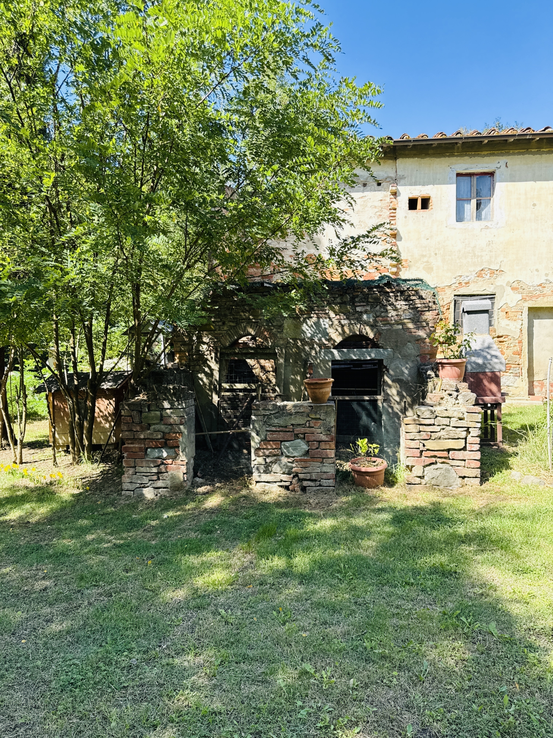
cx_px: 276
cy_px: 369
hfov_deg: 56.8
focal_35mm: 24
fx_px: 511
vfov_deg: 71.6
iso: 100
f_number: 1.78
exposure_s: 1/1361
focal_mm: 6.76
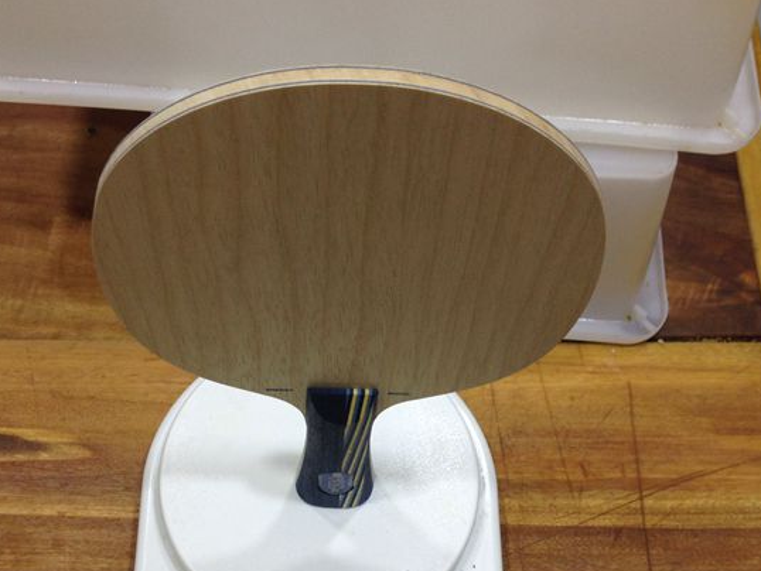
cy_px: 417
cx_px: 375
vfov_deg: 27.7
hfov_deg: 36.8
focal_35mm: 52
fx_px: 1144
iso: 80
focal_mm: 4.28
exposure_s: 1/20
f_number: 2.4
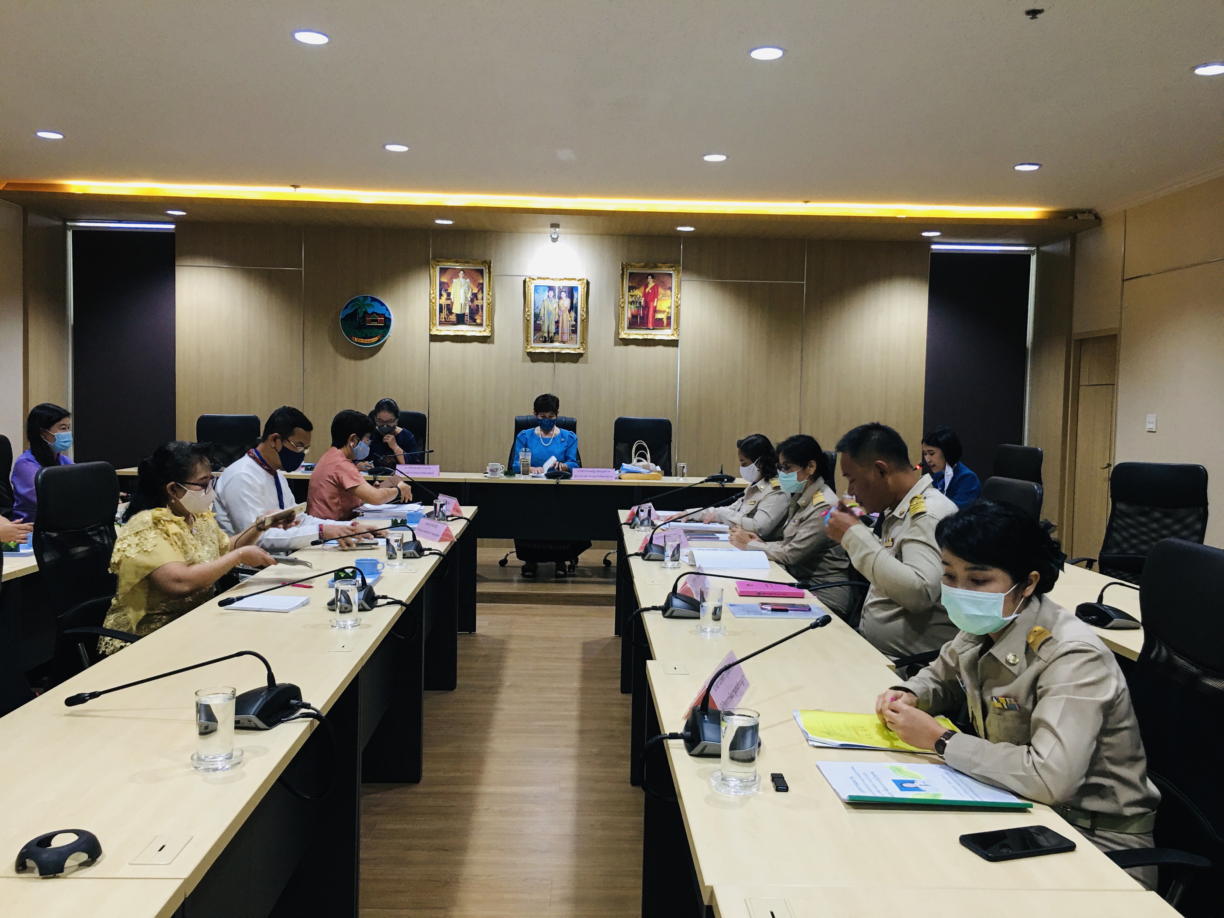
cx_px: 612
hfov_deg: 61.7
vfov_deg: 48.2
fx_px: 1025
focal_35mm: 29
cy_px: 459
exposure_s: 1/17
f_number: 2.2
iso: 64
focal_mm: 4.15
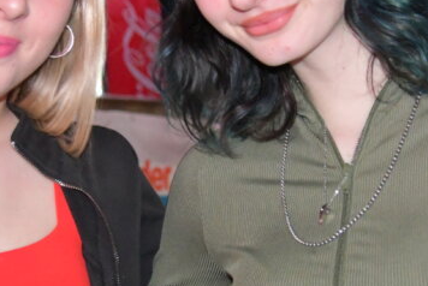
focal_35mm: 115
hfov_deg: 17.6
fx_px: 1368
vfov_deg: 11.9
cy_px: 97
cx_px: 93
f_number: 3.5
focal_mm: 27
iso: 5600
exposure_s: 1/60
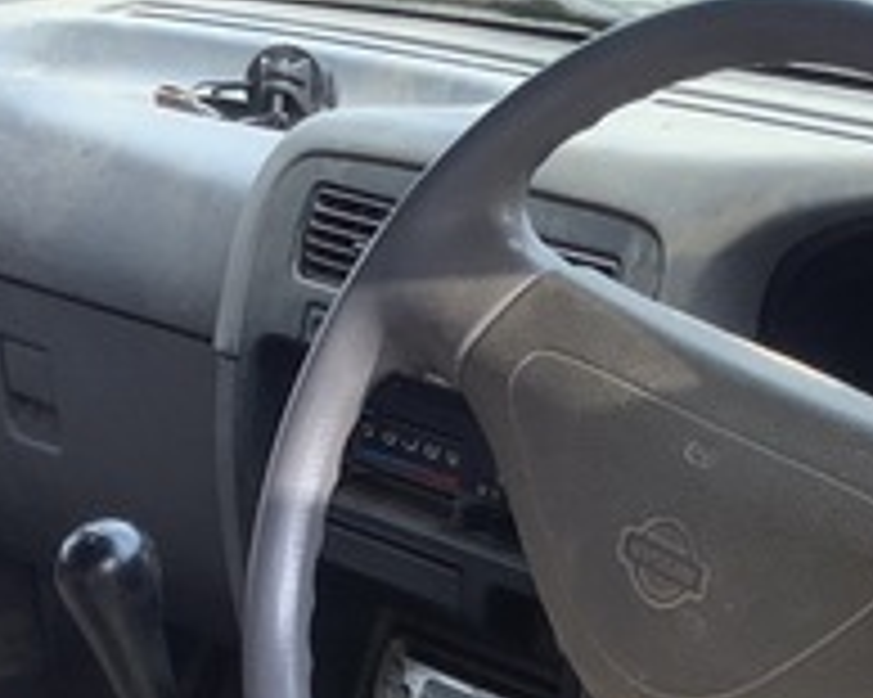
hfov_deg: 18.4
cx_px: 724
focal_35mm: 103
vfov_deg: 13.9
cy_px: 1070
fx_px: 2660
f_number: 2.4
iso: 40
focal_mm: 3.3
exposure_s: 1/120
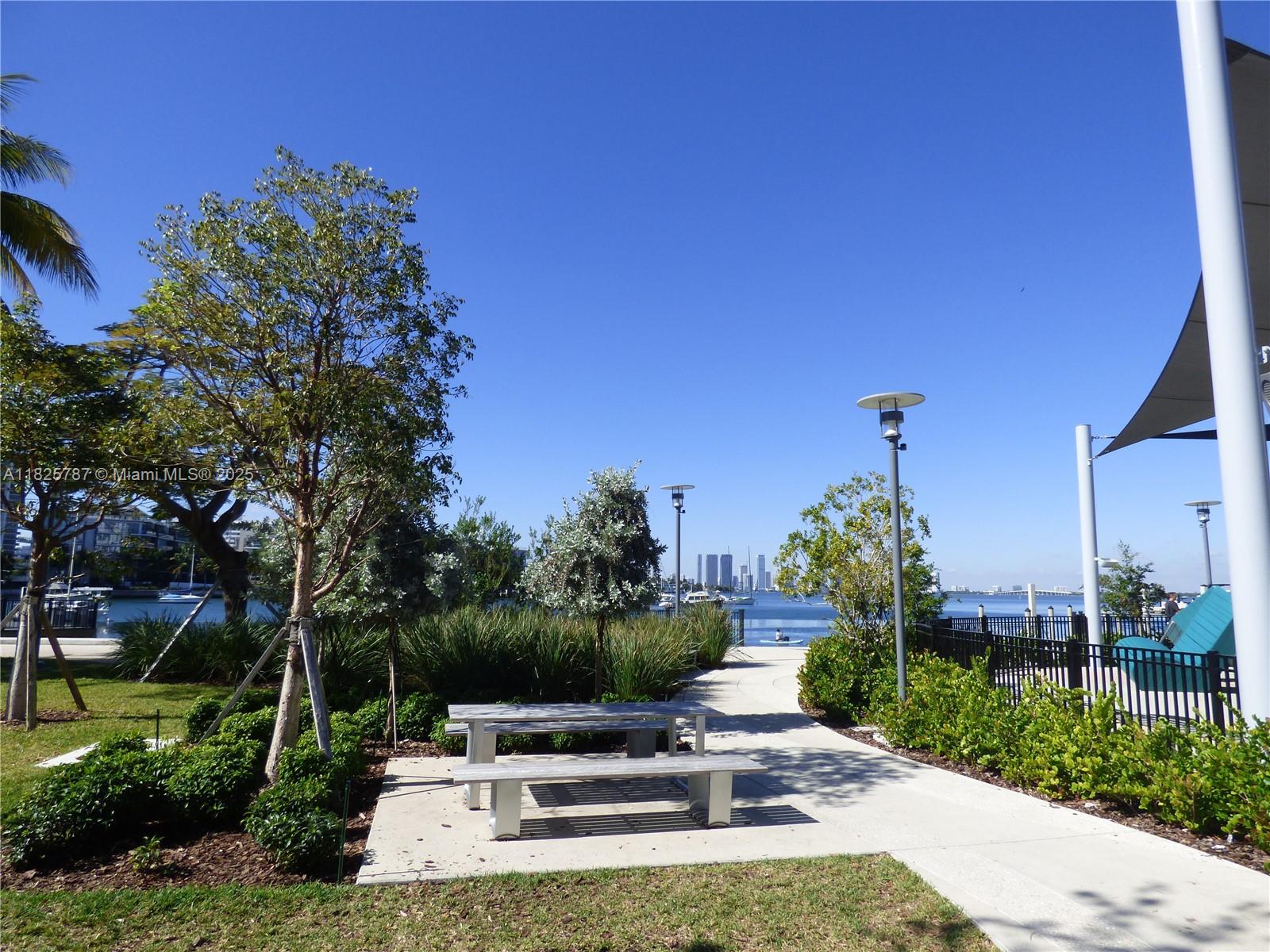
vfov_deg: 66.0
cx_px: 635
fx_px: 734
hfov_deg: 81.7
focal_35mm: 20
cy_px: 476
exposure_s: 1/2000
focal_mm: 3.58
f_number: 2.8
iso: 100
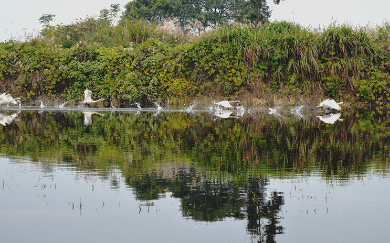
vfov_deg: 14.2
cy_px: 128
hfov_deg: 22.6
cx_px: 199
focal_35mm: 92
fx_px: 978
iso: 200
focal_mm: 56
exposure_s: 1/250
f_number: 8
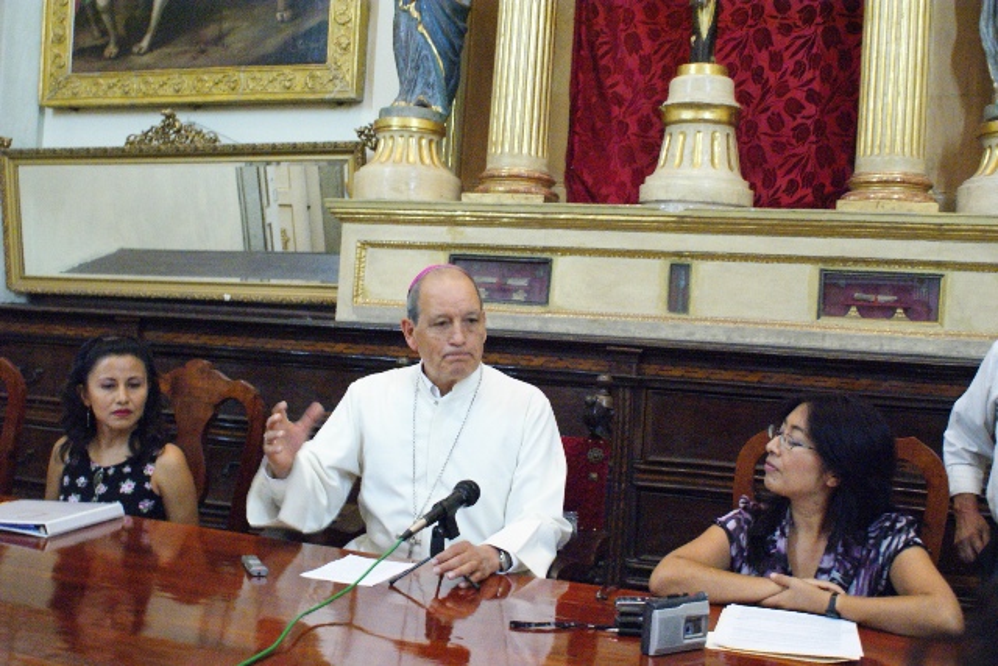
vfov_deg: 34.2
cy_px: 333
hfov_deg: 49.5
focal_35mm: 39
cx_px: 499
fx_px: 1081
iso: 3200
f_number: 4.5
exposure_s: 1/15
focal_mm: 26
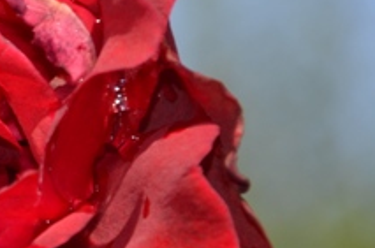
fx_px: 6162
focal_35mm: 593
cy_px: 190
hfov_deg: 3.5
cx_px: -79
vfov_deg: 2.3
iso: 100
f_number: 5.6
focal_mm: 105
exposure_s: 1/200
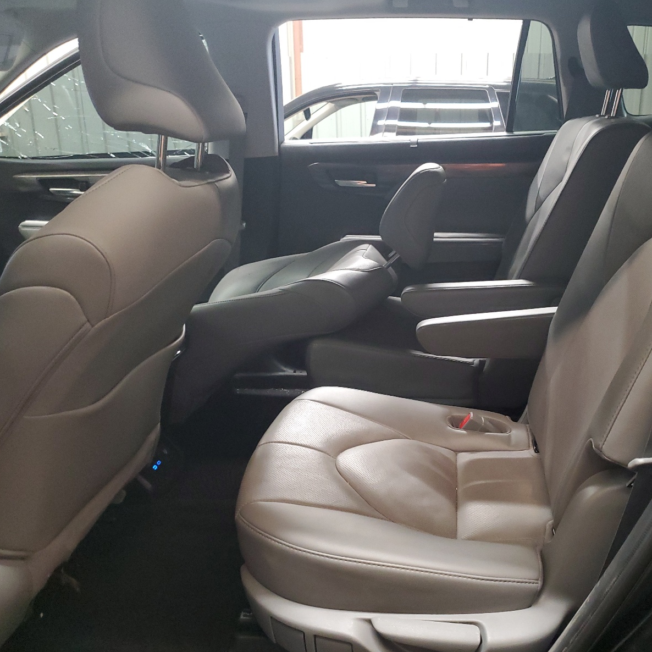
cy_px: 327
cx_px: 423
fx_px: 661
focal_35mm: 31
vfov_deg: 52.5
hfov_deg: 51.7
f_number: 1.5
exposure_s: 1/20
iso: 305
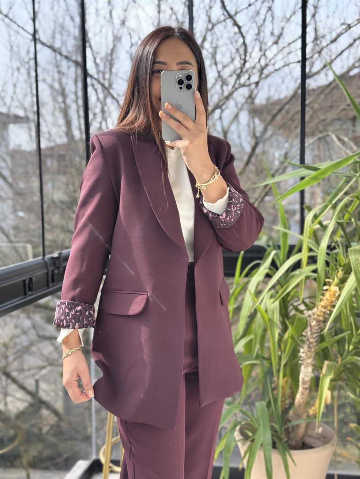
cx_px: 180
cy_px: 240
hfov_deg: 30.3
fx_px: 665
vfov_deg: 39.7
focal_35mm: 48
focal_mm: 6.76
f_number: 1.78
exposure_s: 1/268
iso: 64
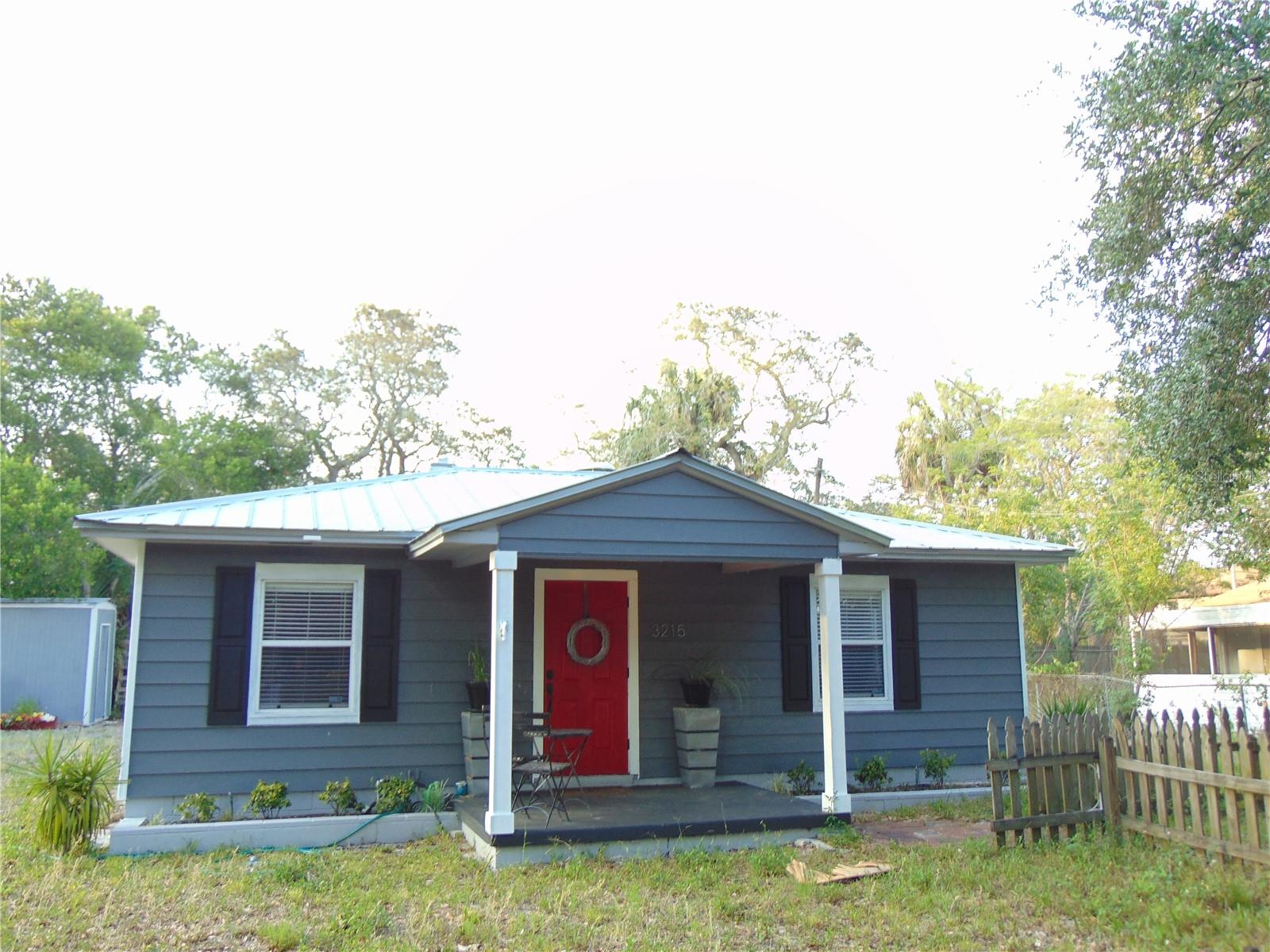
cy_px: 476
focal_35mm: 30
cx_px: 635
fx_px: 1101
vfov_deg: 46.8
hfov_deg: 60.0
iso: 80
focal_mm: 5.4
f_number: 3.1
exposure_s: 1/30
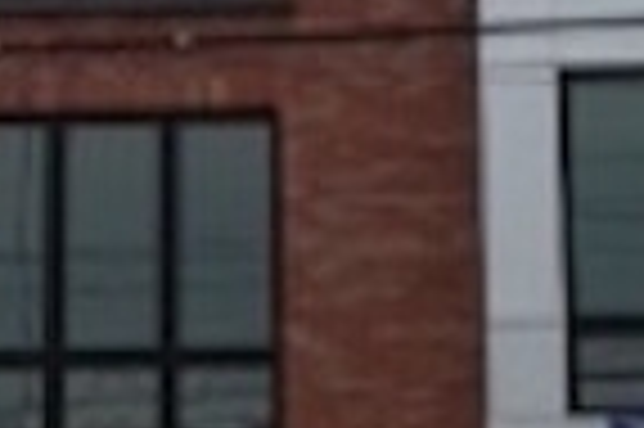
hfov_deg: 14.3
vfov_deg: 9.5
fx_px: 2573
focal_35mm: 144
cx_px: 252
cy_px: 356
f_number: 2.4
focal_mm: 4.12
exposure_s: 1/638
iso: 64
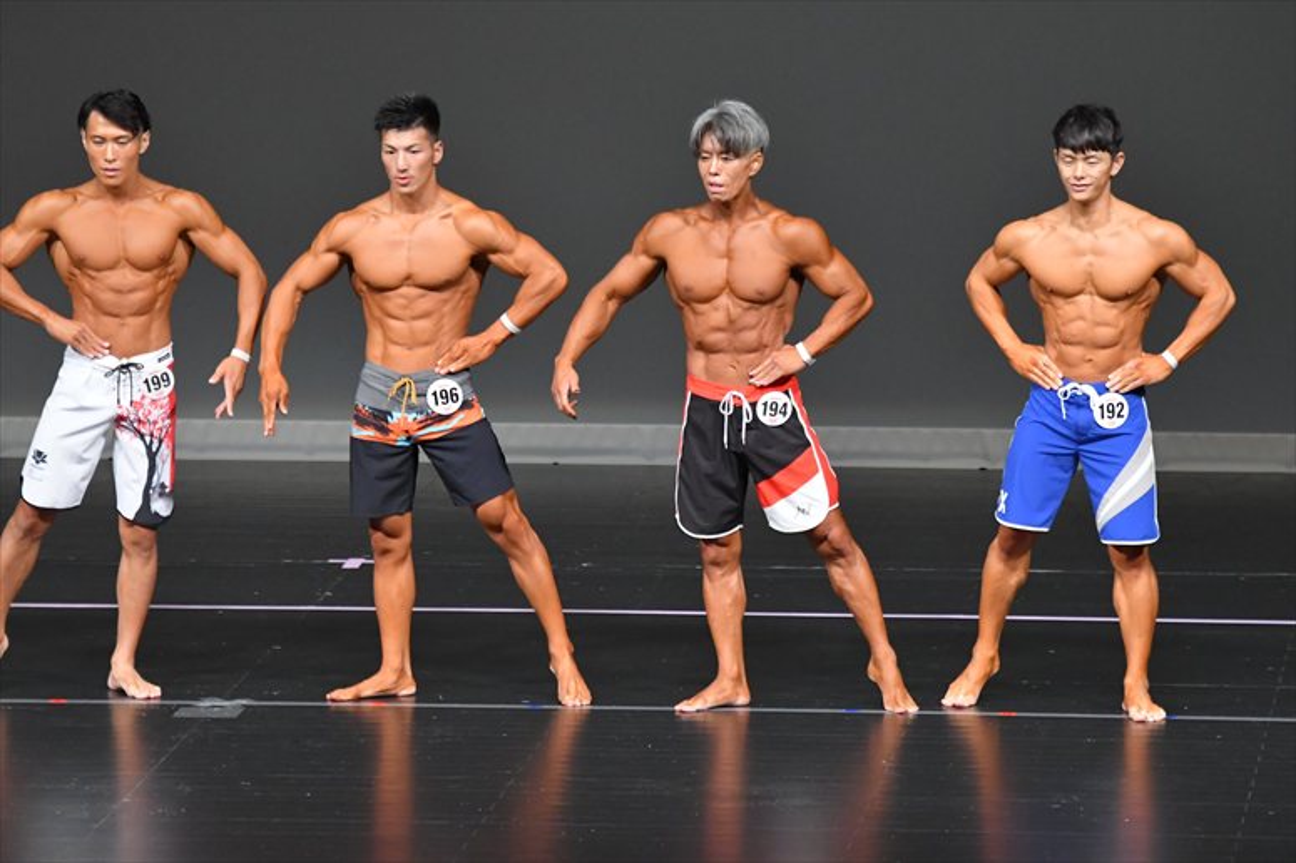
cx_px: 648
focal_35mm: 285
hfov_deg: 7.2
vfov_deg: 4.8
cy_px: 432
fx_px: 10255
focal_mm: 190
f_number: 5.6
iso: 4000
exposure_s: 1/400
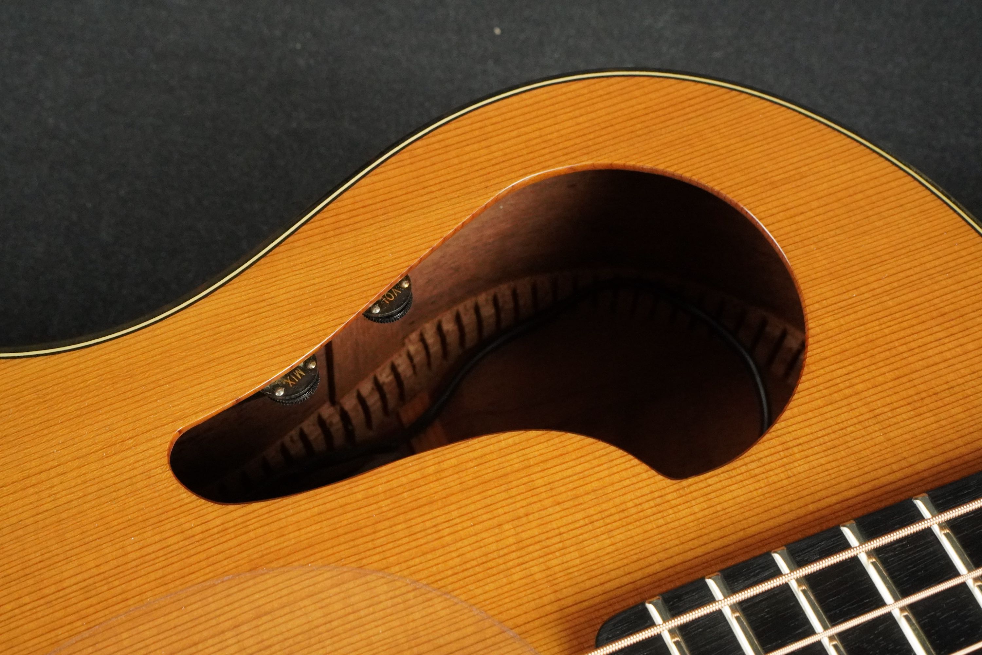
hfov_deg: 37.9
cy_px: 328
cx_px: 491
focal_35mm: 52
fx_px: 1432
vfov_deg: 25.8
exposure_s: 1/60
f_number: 11
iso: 4000
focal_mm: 35
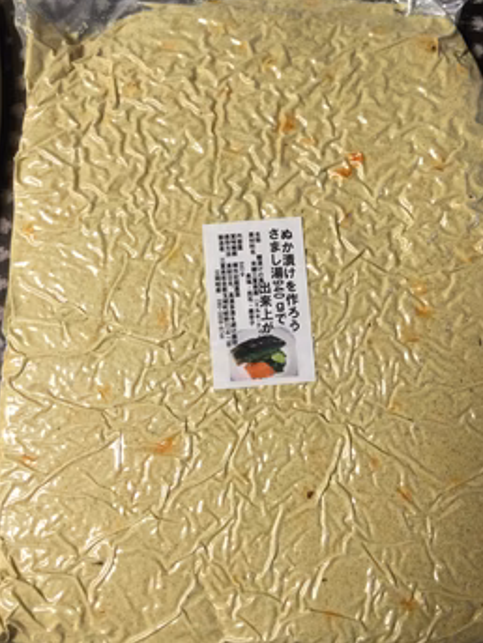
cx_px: 273
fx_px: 670
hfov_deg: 39.6
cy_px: 303
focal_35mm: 36
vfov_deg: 51.3
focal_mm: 3.3
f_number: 2.4
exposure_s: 1/30
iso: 80
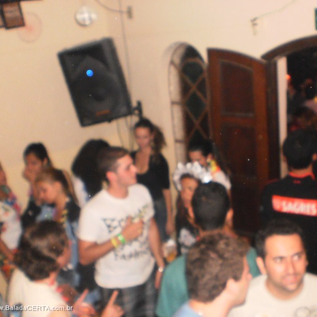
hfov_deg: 39.0
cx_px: 192
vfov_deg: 39.2
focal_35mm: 43
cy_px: 158
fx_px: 446
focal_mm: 6.3
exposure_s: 1/30
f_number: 3.1
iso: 500
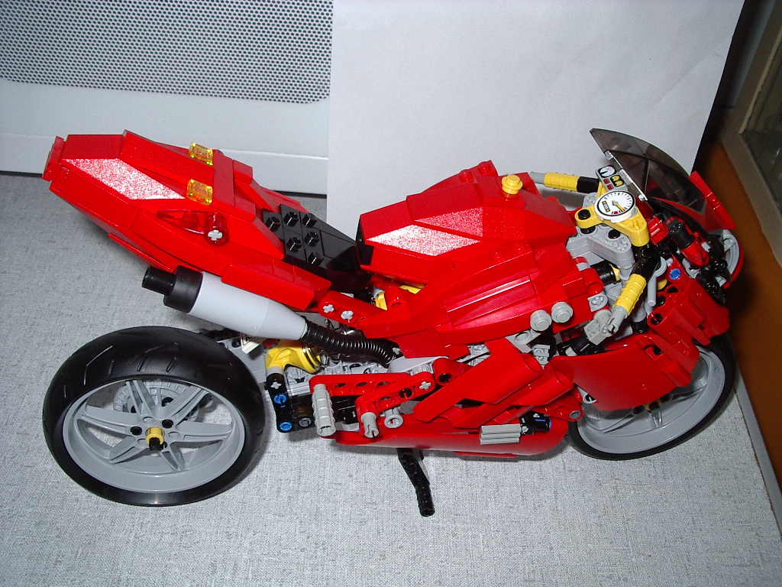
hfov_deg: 49.0
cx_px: 391
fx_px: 858
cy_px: 294
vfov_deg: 37.7
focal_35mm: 38
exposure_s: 1/60
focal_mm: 5.8
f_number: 4.8
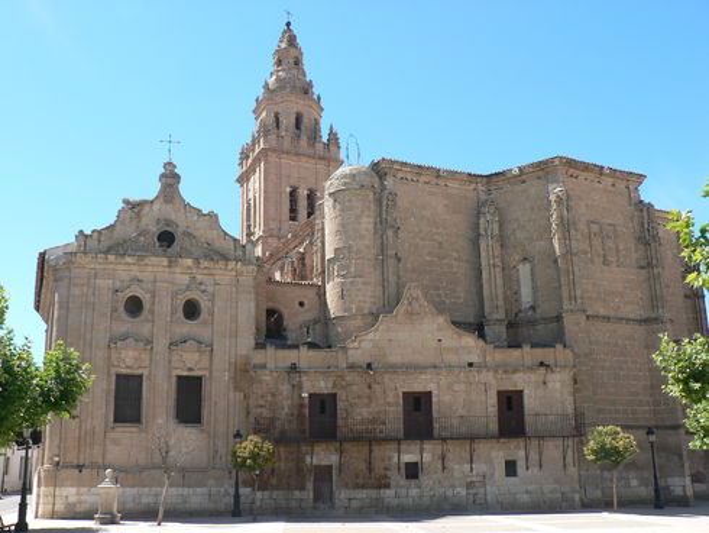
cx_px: 354
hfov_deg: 49.0
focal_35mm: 38
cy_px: 266
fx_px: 779
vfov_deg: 37.8
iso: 64
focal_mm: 6.5
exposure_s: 1/250
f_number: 4
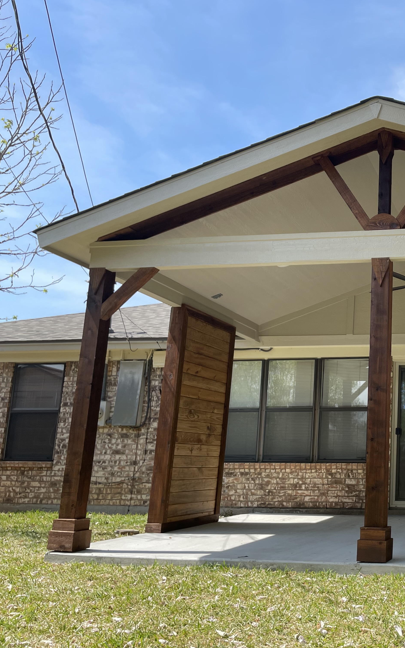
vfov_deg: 52.7
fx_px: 653
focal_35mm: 37
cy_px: 325
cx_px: 427
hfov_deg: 31.2
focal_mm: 4.2
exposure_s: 1/1887
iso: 32
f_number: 1.6
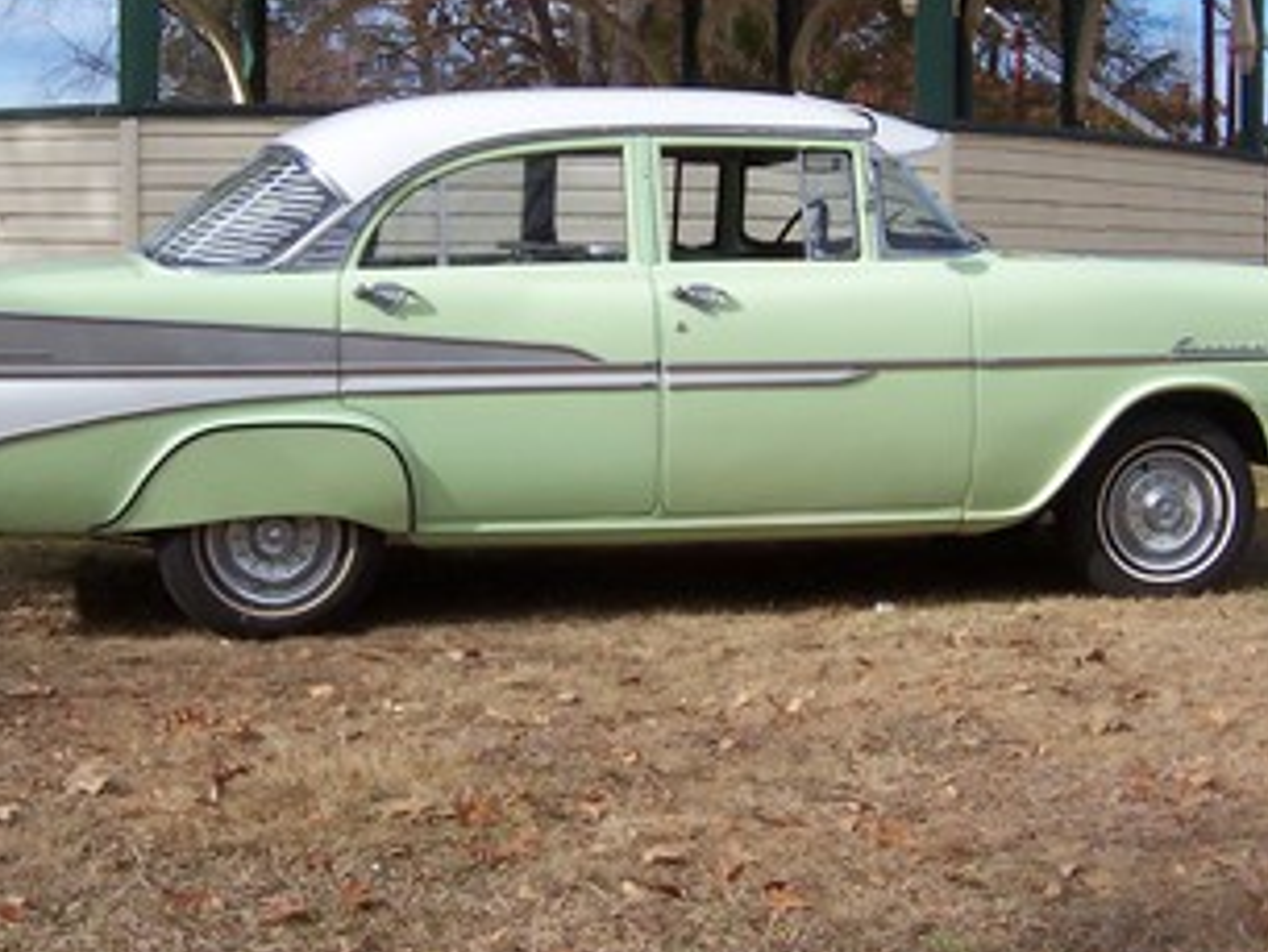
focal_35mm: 60
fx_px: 2199
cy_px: 343
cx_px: 632
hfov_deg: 32.2
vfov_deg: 24.3
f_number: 5.6
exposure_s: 1/500
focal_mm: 5.6
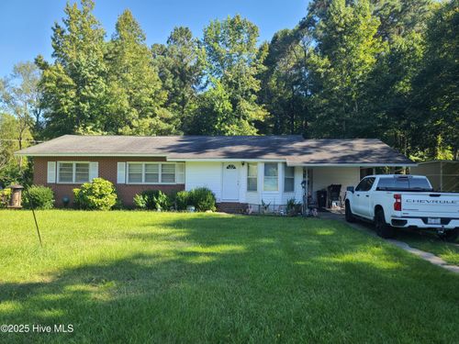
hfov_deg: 69.4
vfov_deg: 54.9
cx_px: 230
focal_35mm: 25
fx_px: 331
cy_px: 172
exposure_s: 1/205
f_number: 1.8
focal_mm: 7
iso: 16
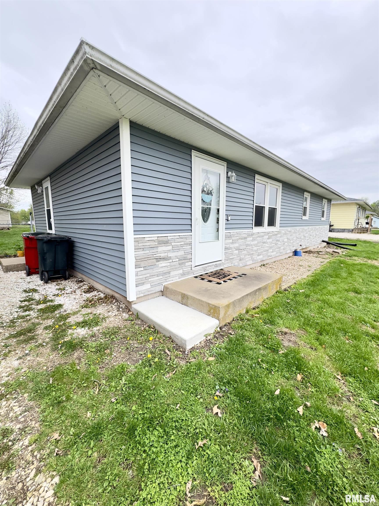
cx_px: 190
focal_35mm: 14
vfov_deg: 102.1
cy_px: 253
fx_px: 204
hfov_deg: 85.7
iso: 40
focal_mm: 2.22
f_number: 2.2
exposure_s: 1/142
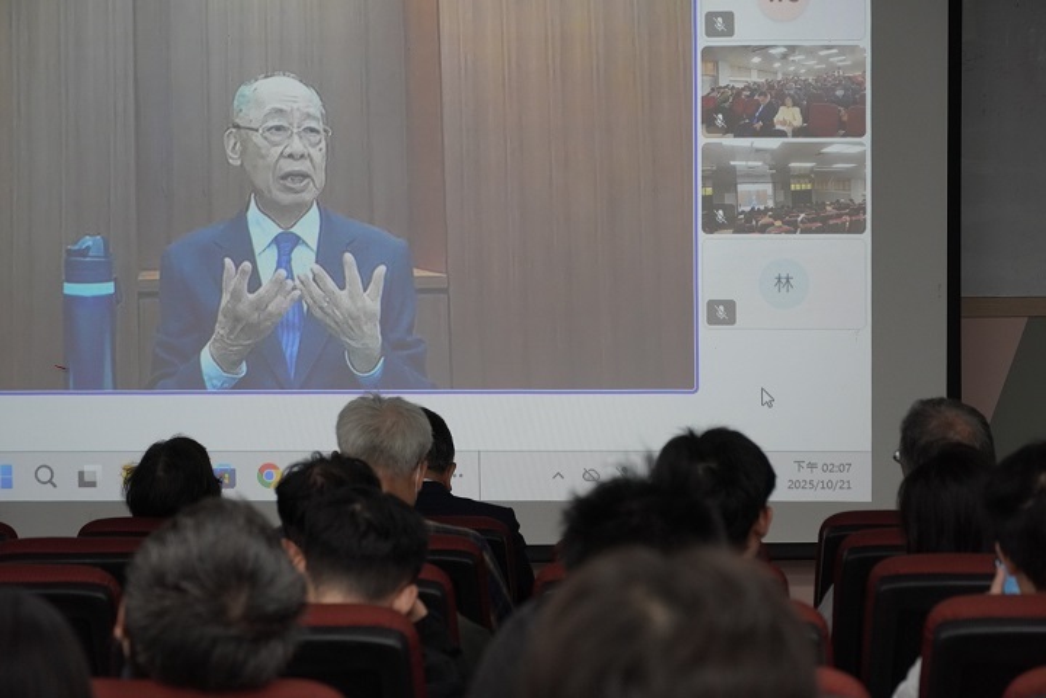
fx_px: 3268
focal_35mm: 112
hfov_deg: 18.2
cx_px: 523
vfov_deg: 12.2
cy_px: 349
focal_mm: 75
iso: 1250
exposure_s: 1/160
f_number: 5.6
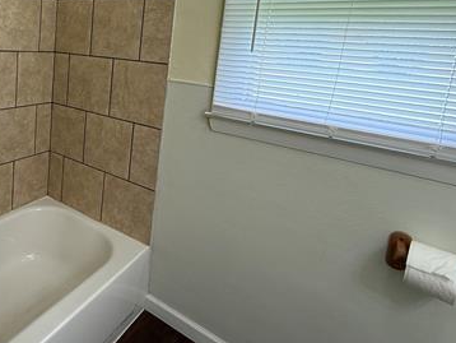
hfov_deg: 62.7
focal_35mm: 25
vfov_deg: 52.6
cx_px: 83
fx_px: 330
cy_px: 88
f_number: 2.2
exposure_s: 1/120
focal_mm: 2.22
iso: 200
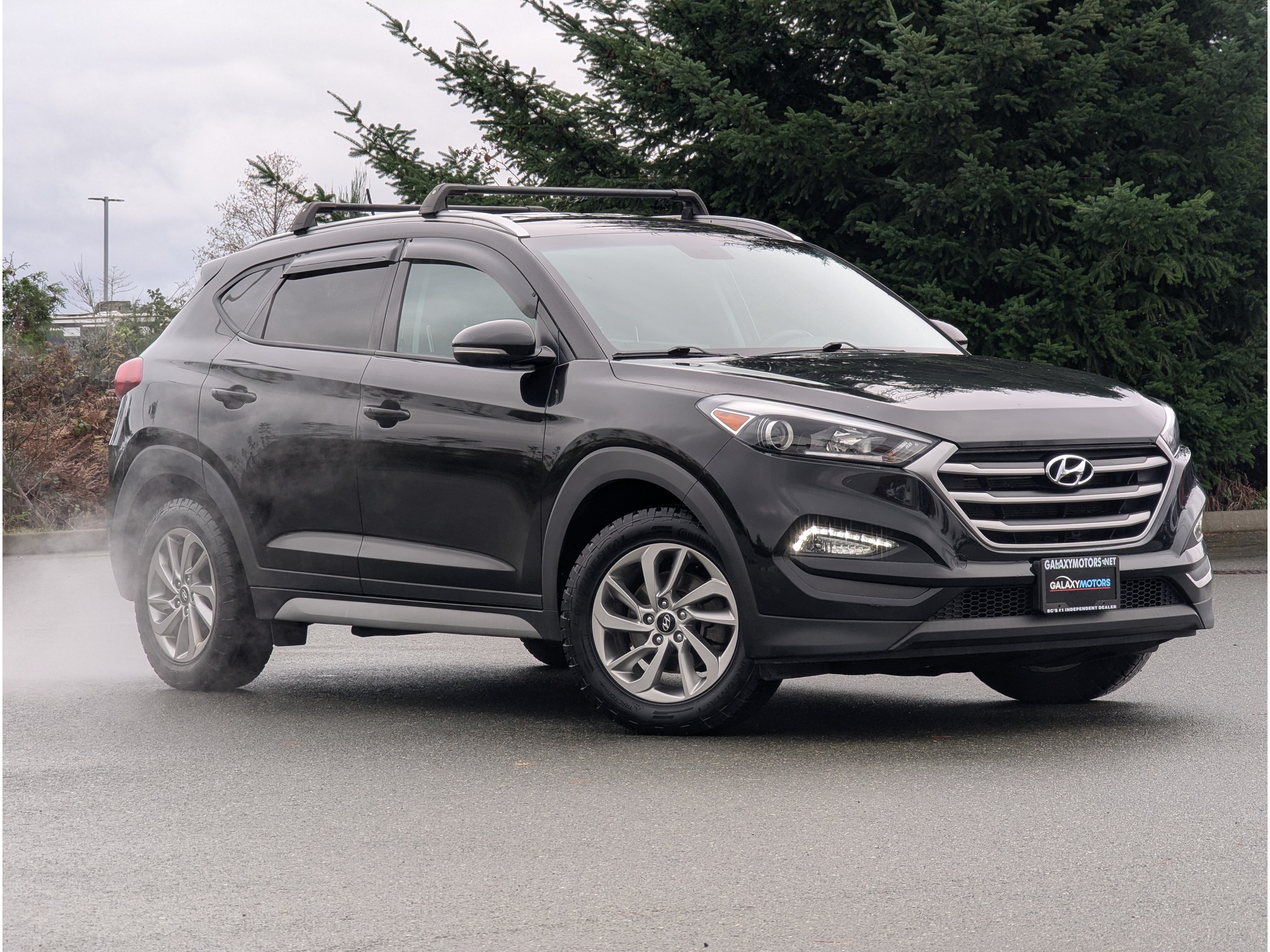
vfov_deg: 14.0
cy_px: 476
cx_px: 635
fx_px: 3889
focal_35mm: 106
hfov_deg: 18.5
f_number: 3.5
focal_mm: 19
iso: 48
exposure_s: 1/89.8
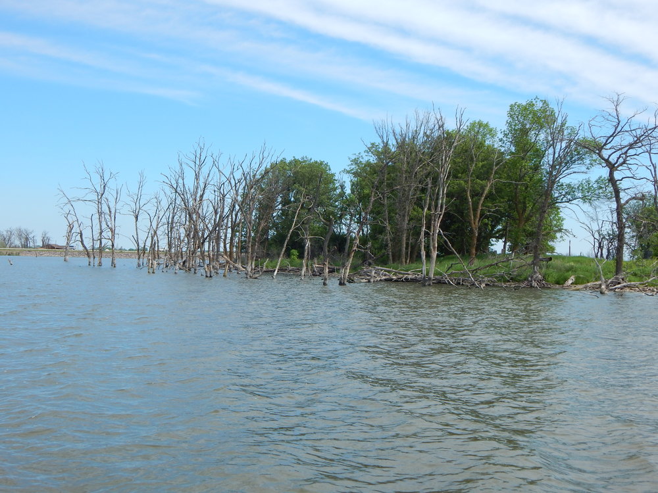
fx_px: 817
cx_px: 329
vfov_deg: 33.6
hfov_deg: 43.9
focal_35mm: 43
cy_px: 246
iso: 125
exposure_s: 1/1000
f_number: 3.6
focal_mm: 7.7
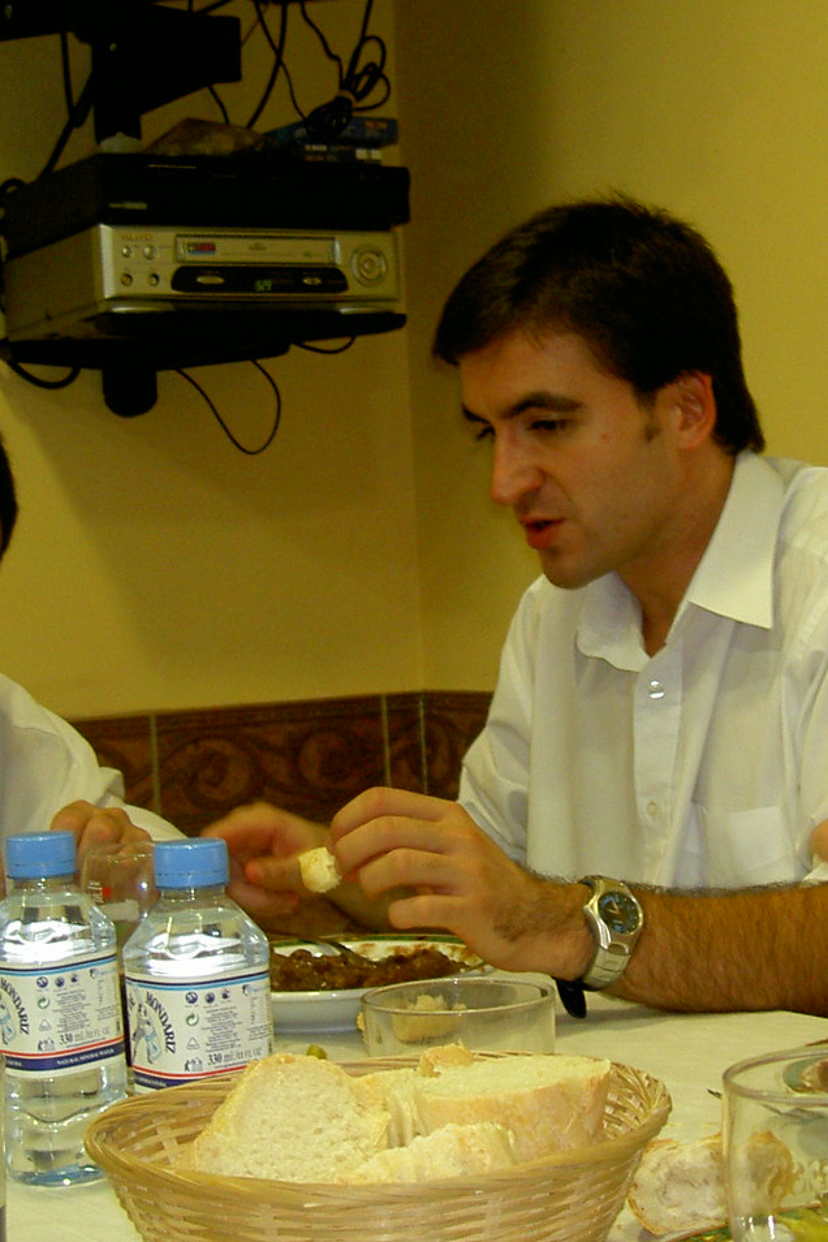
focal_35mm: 68
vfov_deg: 29.7
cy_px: 588
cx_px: 532
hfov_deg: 20.0
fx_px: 2346
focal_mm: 8
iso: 100
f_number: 2.8
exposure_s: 1/59.5
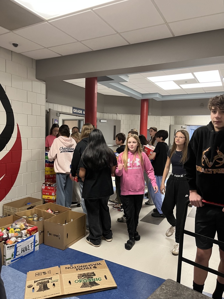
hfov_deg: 53.1
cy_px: 150
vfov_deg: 67.3
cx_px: 112
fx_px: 224
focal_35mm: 26
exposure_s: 1/60
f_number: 1.6
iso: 320
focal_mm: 5.1
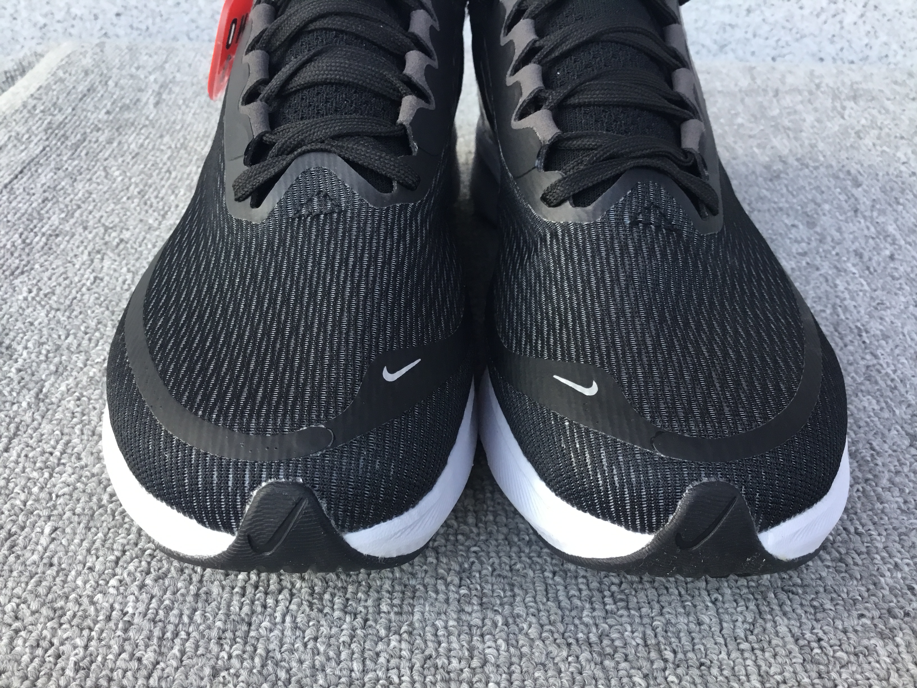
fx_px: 821
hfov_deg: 58.4
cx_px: 458
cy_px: 344
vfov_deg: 45.4
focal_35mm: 31
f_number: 2.4
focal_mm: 3.3
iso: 40
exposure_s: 1/33
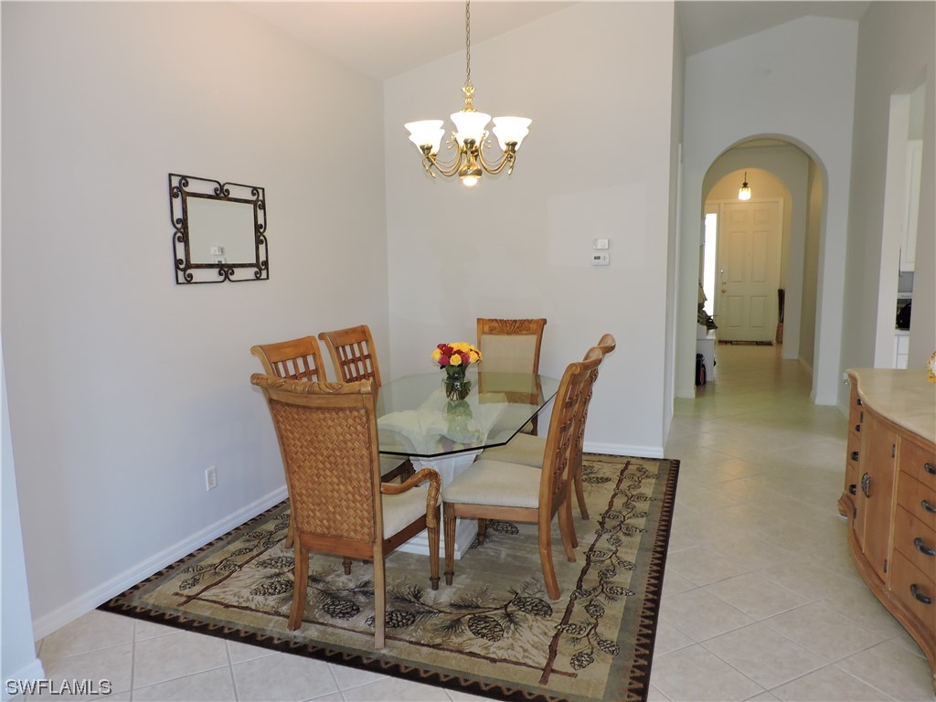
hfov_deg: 71.6
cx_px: 468
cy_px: 351
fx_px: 649
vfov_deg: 56.8
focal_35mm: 24
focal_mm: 4.3
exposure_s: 1/40
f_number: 3
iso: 160
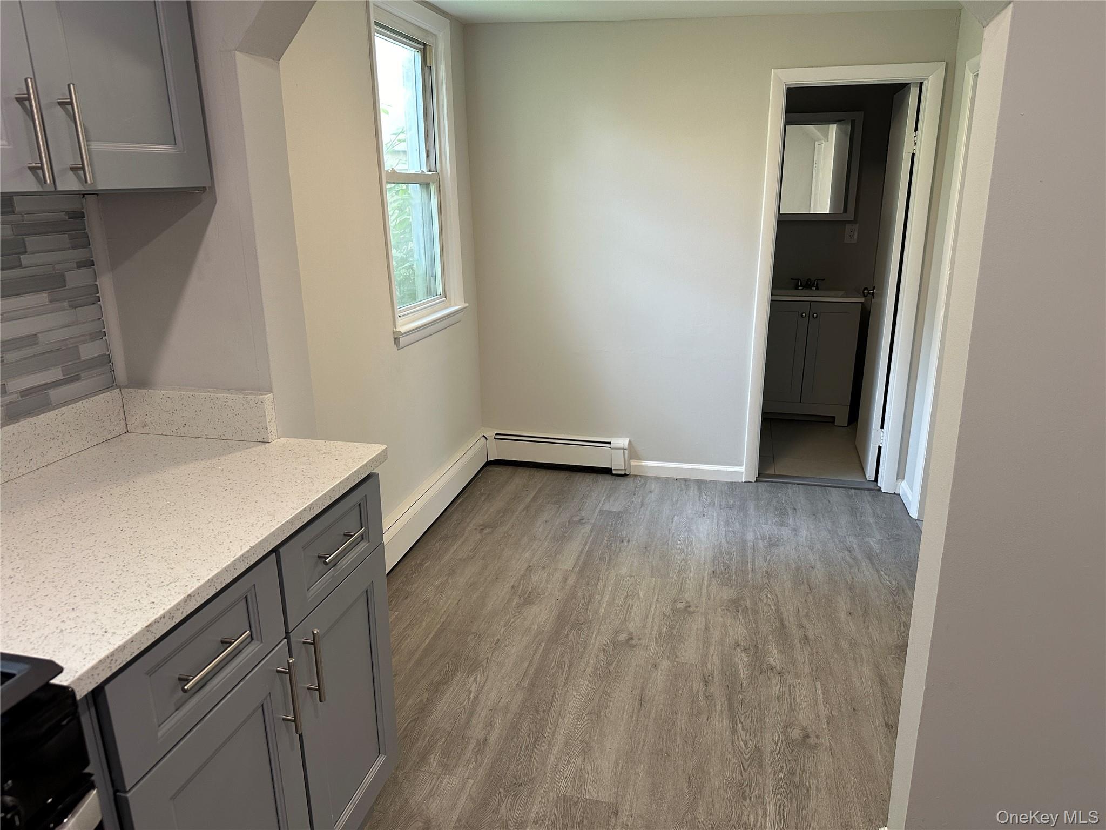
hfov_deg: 71.6
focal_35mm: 24
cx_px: 553
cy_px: 415
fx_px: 767
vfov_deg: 56.8
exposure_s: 1/120
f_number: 1.78
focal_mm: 6.86
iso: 200
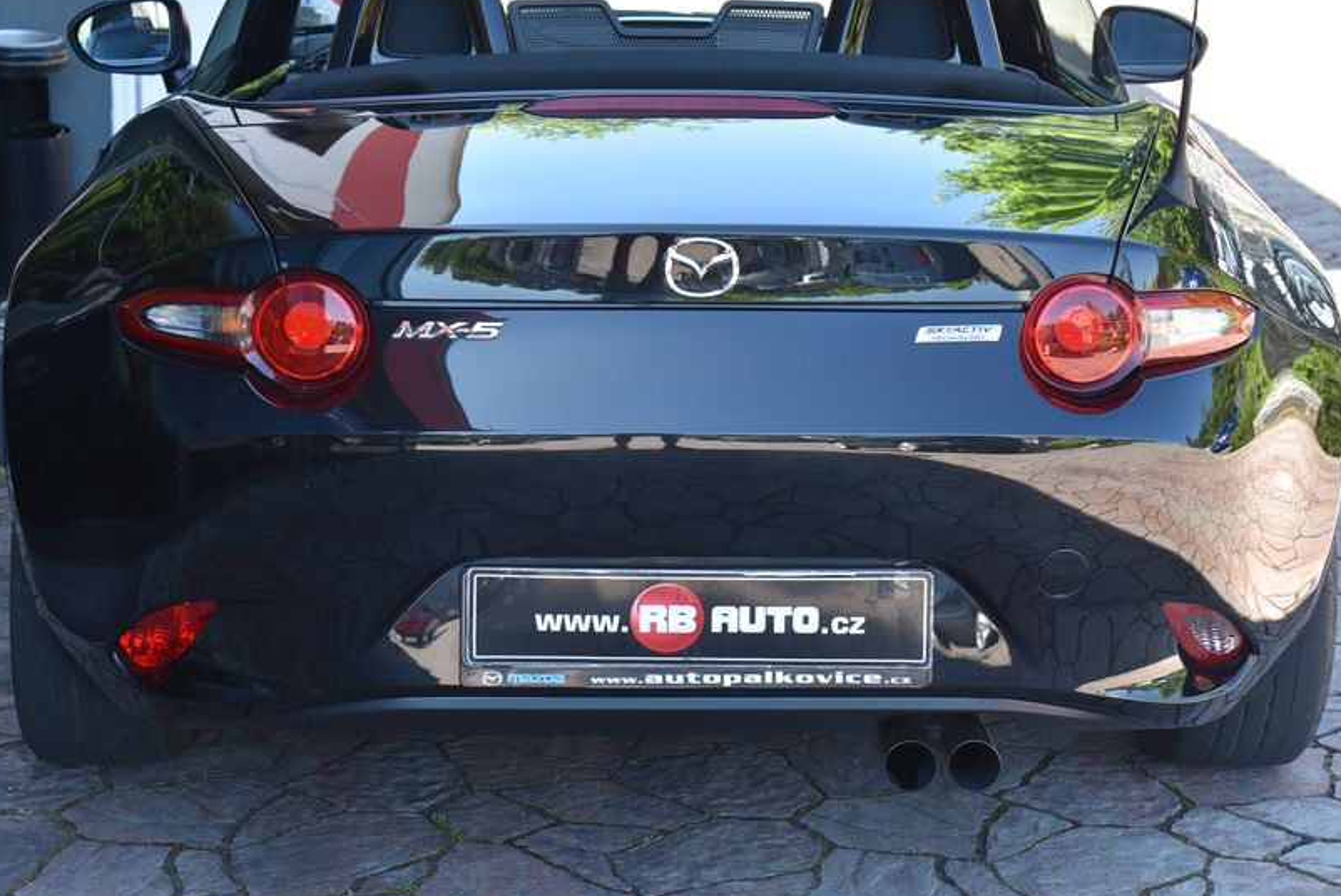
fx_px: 3094
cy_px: 338
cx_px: 650
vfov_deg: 16.5
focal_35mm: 83
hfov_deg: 24.5
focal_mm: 65
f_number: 6.3
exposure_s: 1/160
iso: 500
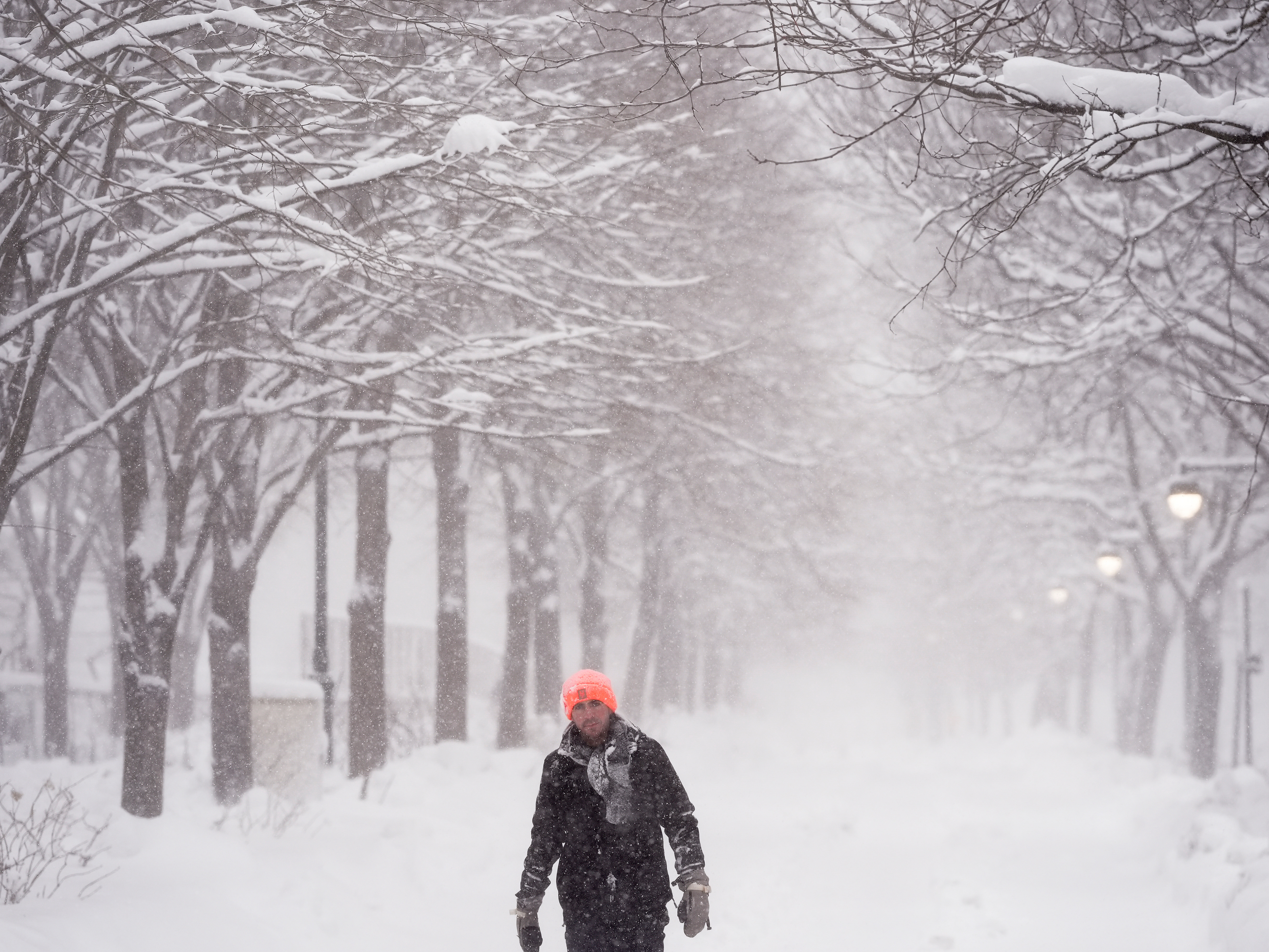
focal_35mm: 148
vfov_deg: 10.0
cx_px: 651
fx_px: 5426
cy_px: 475
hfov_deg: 13.3
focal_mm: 136
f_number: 4
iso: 800
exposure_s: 1/800
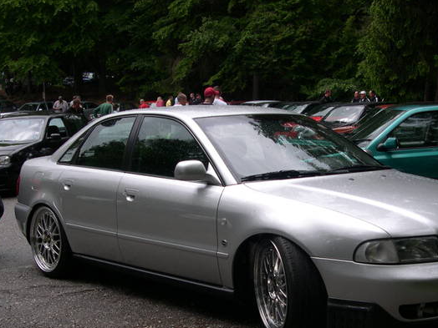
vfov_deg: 25.1
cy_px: 229
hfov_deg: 33.2
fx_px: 734
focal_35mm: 58
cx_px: 246
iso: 100
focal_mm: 8
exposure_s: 1/119
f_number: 7.6
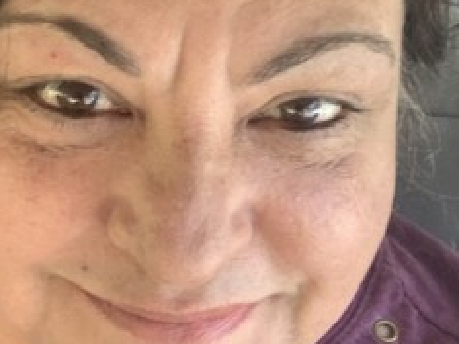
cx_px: 130
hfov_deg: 28.3
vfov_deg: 21.6
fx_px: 901
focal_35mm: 68
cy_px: 135
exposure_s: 1/60
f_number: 2.2
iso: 100
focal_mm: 2.87
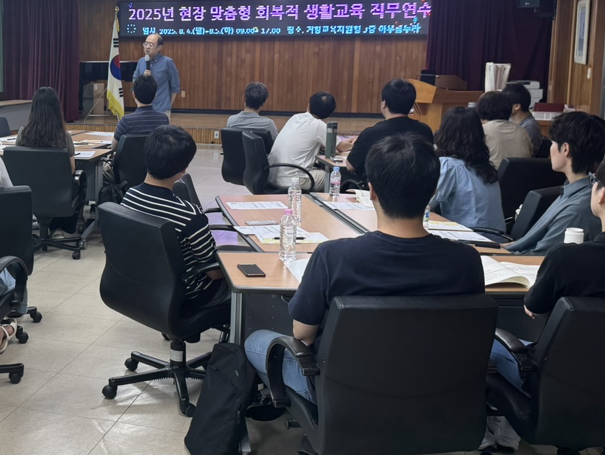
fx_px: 927
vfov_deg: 27.4
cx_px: 106
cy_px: 170
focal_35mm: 53
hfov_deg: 34.8
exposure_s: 1/120
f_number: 1.78
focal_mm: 6.76
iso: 100
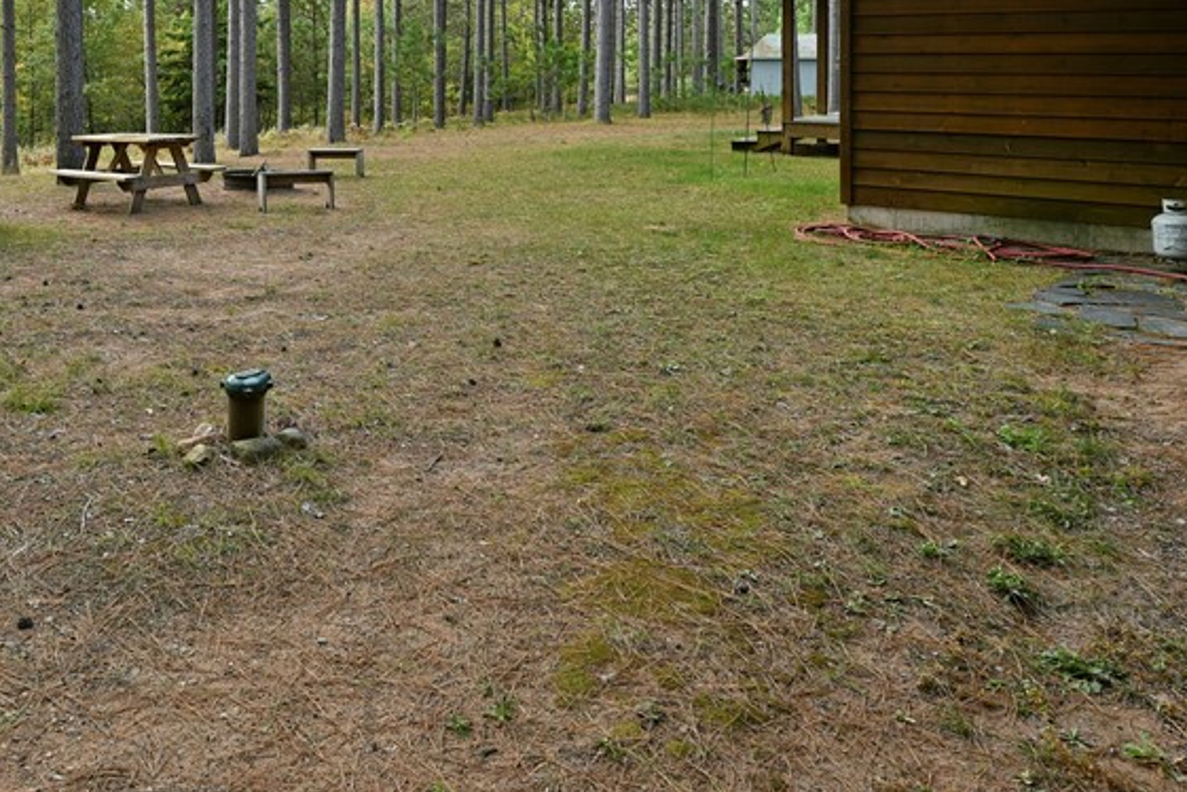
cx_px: 258
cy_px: 49
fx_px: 1022
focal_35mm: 31
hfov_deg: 56.4
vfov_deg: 38.7
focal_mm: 16
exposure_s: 1/125
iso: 100
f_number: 5.6
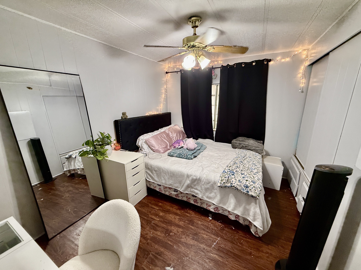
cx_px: 180
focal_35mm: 14
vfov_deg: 85.7
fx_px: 146
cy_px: 135
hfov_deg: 102.1
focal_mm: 2.22
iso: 250
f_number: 2.2
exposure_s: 1/60
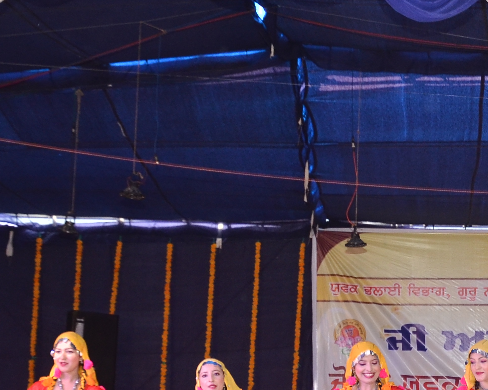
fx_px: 1228
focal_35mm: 85
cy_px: 333
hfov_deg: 21.5
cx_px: 512
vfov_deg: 17.9
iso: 400
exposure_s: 1/250
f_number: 4
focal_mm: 18
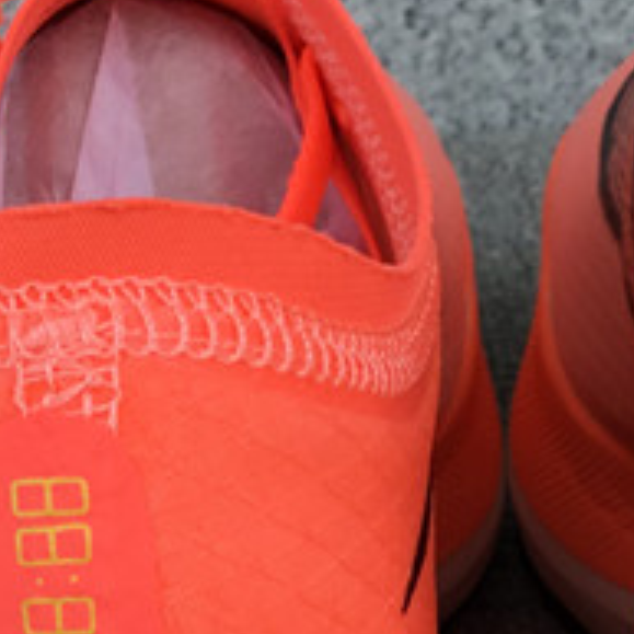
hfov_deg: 13.6
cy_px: 639
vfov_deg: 13.4
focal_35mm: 128
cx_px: 466
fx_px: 2652
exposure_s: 1/452
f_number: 2.4
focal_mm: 3.3
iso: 25
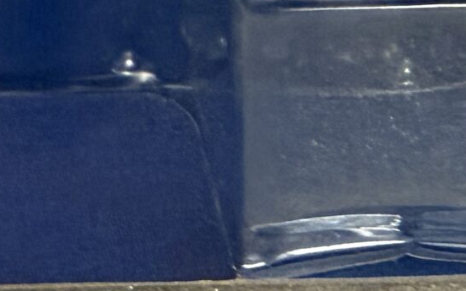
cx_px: 436
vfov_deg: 10.7
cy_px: -137
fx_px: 1499
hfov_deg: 17.4
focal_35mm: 118
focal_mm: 2.22
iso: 640
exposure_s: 1/60
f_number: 2.2
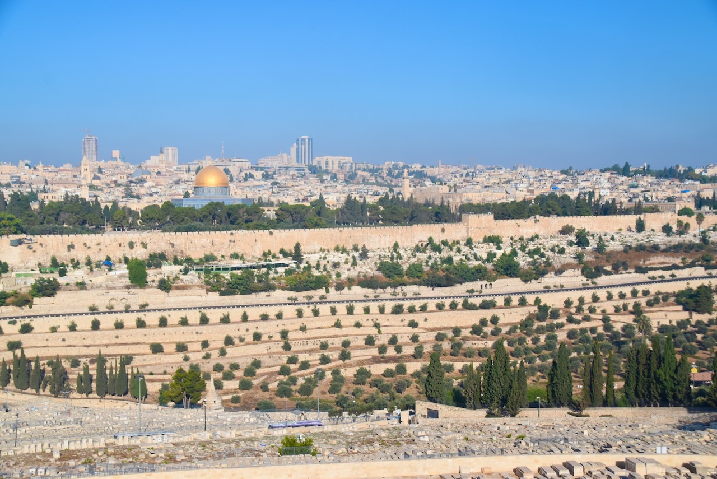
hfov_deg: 41.1
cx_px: 358
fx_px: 957
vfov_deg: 28.1
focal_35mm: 48
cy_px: 240
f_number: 8
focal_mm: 32
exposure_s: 1/250
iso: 200
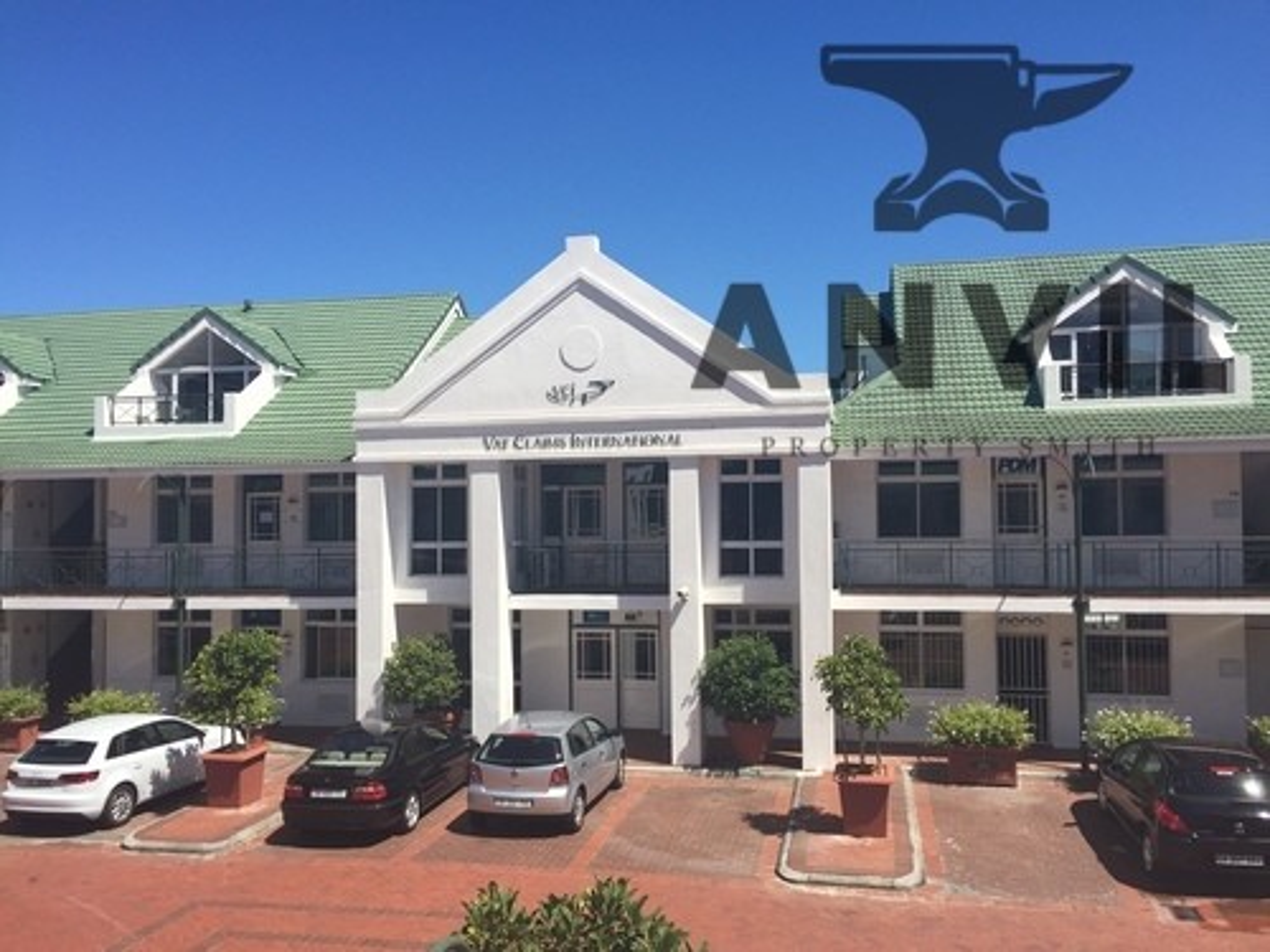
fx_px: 1064
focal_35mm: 29
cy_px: 476
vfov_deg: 48.2
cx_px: 635
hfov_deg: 61.7
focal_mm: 4.15
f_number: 2.2
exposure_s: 1/2326
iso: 32
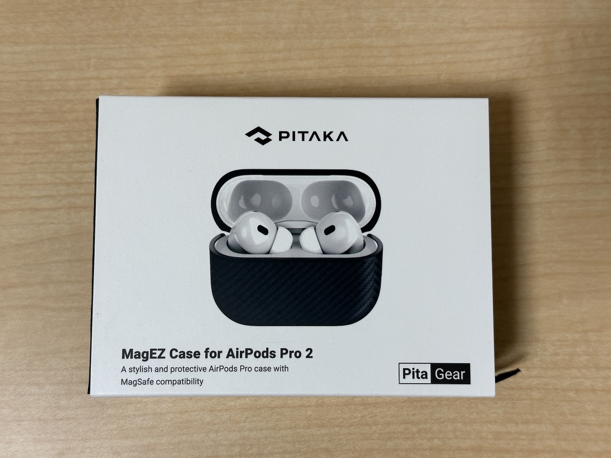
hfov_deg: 39.7
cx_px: 306
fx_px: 847
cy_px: 229
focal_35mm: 48
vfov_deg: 30.3
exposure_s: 1/100
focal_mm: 6.86
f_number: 1.78
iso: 80
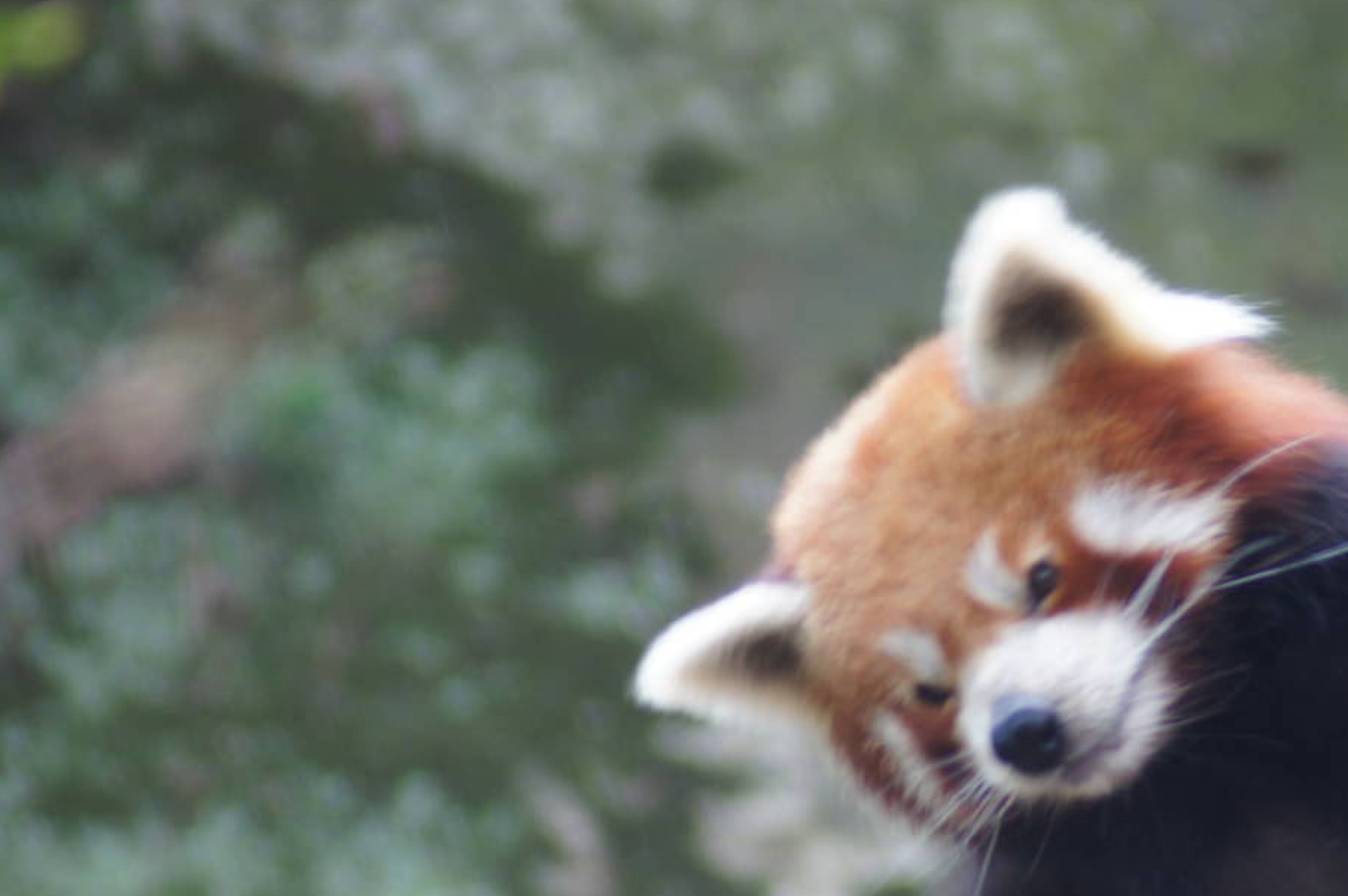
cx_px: 1104
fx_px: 29783
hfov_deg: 2.6
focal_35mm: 796
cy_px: 615
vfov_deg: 1.7
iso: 200
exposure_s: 1/25
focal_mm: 300
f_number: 5.6
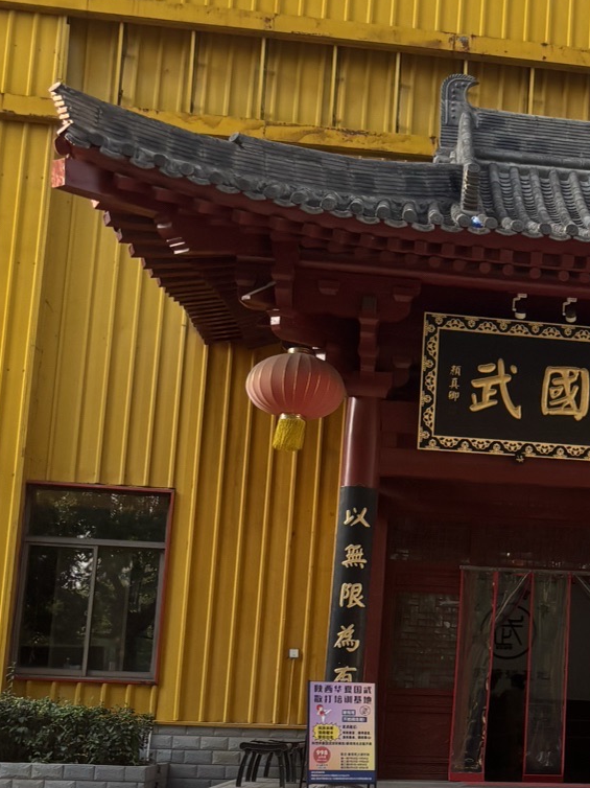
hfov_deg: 19.8
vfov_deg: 28.0
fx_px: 1569
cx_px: 737
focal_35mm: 69
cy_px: 513
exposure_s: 1/597
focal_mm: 5.96
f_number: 1.6
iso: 50
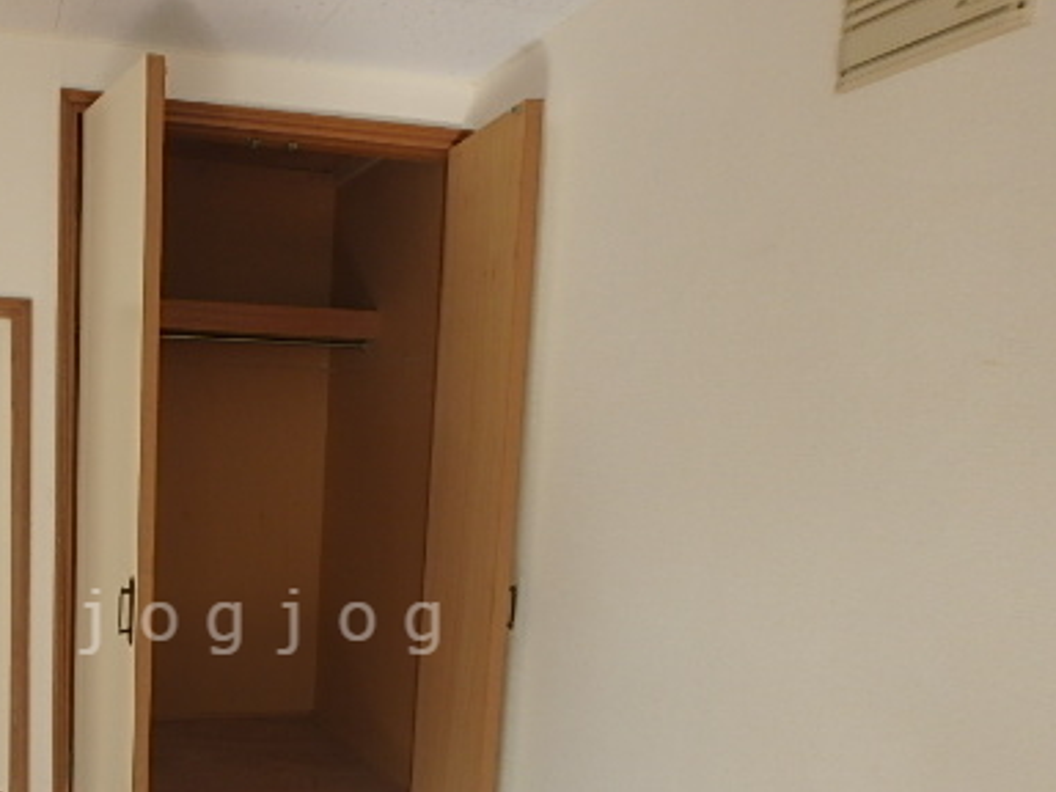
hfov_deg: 50.5
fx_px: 1068
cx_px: 267
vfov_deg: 39.3
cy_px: 622
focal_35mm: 35
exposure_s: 1/80
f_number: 3.5
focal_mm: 3.7
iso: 125
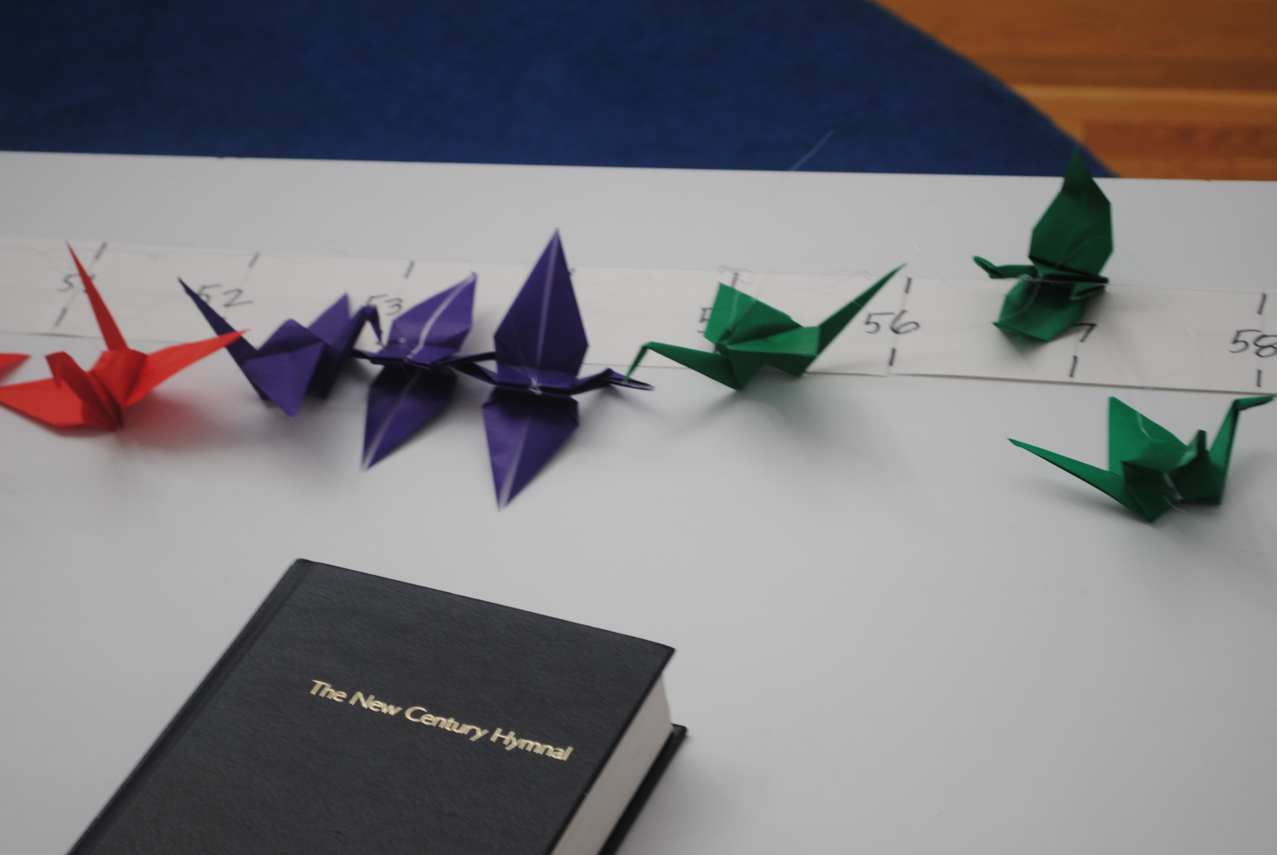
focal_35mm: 75
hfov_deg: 27.0
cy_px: 428
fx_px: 2664
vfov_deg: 18.2
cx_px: 638
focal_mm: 50
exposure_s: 1/60
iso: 200
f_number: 5.6
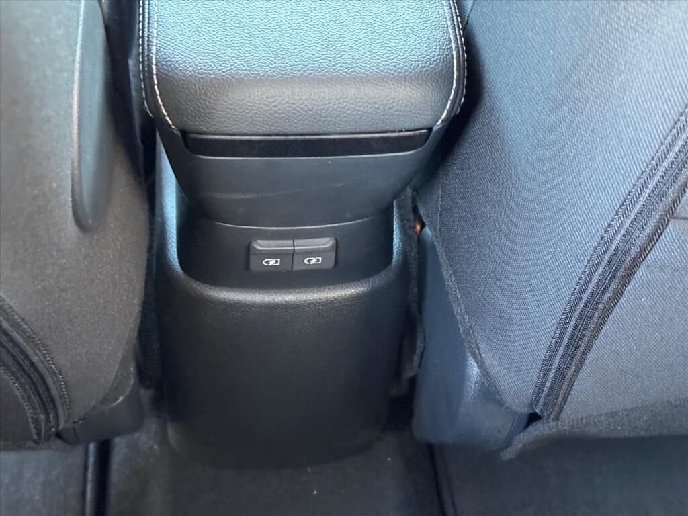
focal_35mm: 48
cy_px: 258
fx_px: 954
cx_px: 344
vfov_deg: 30.3
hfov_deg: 39.7
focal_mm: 6.76
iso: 500
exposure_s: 1/31
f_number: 1.78
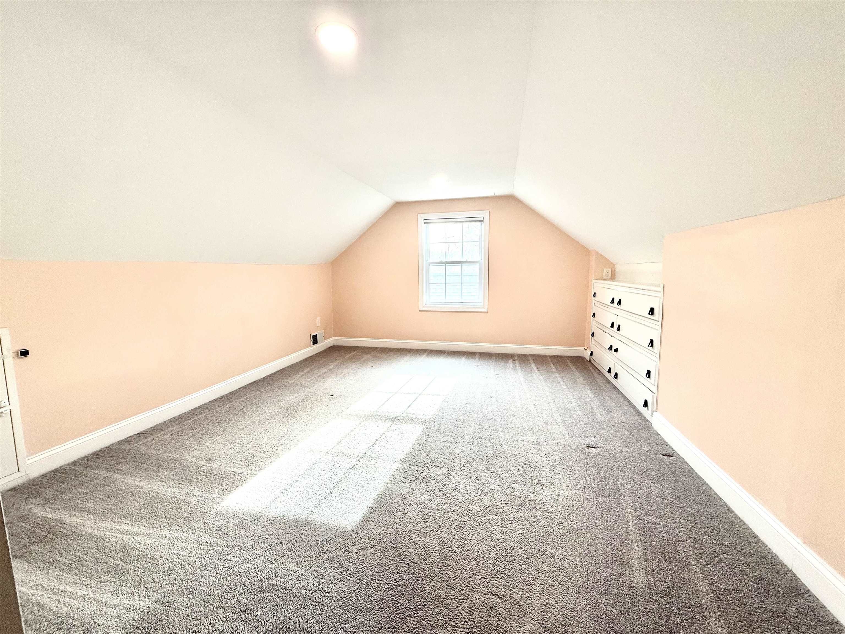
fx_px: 342
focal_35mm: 14
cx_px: 422
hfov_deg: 102.1
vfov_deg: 85.7
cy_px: 317
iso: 100
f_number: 2.2
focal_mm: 2.22
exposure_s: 1/120
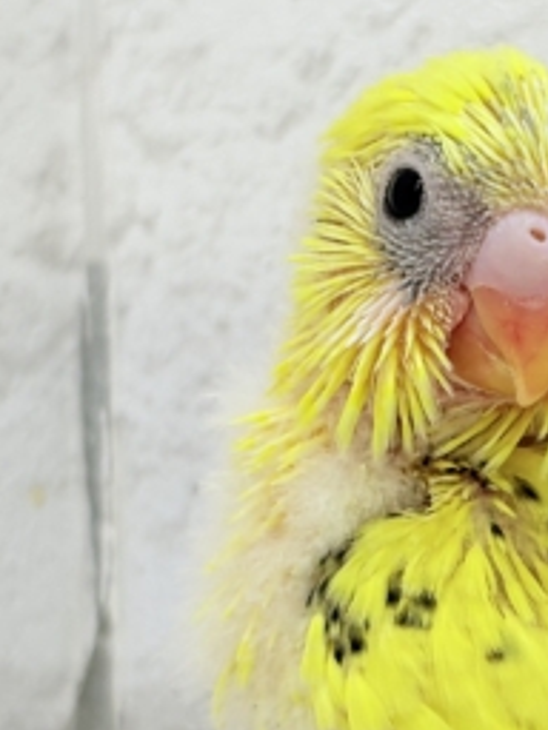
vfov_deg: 15.1
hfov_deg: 11.3
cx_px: 534
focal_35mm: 130
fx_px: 2744
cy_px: 508
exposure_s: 1/50
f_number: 1.6
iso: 40
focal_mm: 5.96
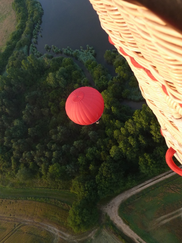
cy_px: 122
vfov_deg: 60.0
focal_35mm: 30
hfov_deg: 46.8
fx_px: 210
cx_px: 91
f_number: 3.4
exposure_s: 1/125
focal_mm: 5
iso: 160
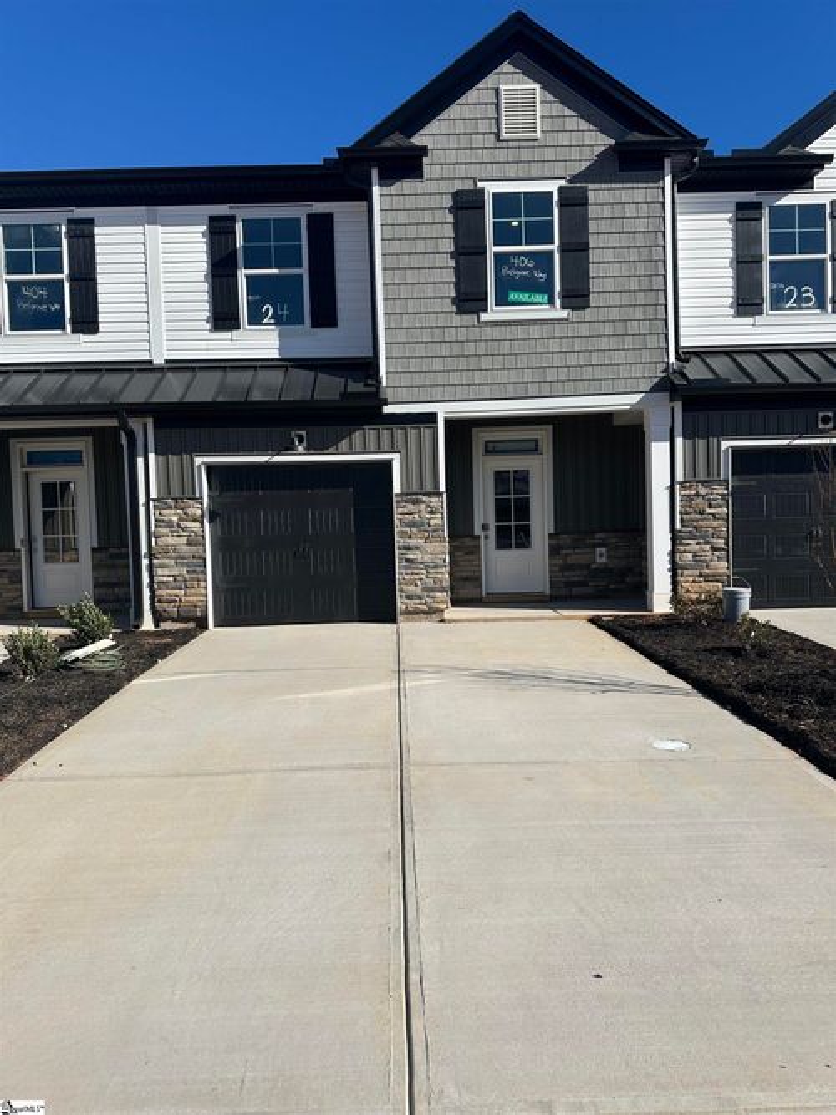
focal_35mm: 24
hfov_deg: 56.8
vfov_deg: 71.6
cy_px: 558
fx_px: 773
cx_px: 418
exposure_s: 1/6623
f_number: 1.78
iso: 80
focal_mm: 6.86
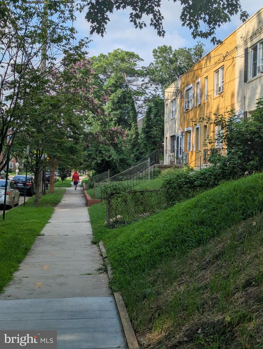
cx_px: 132
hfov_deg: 30.3
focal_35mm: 48
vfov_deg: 39.6
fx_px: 485
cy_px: 174
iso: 47
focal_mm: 6.81
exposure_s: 1/1689
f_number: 1.85
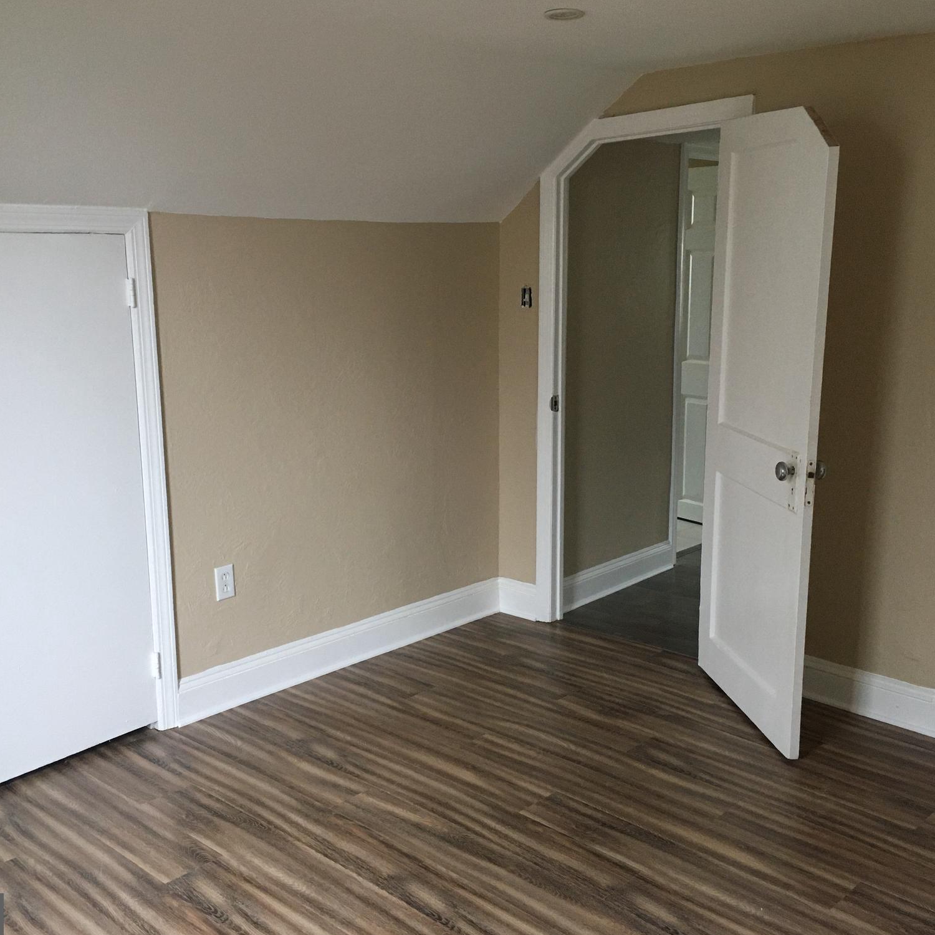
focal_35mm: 35
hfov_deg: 47.2
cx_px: 486
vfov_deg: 47.2
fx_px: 1070
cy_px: 466
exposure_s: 1/33
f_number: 2.2
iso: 160
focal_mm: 4.15
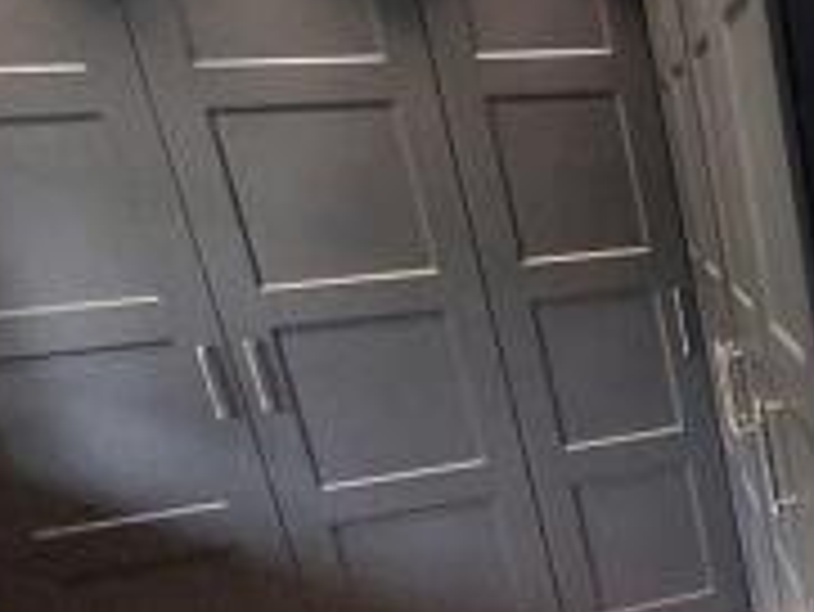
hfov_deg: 30.8
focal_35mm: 45
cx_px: 1109
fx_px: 1059
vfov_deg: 31.8
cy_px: 430
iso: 160
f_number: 2.2
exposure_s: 1/100
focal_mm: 2.22
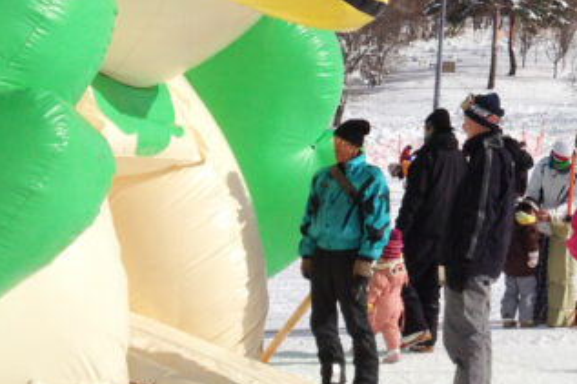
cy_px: 11
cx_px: 673
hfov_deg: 17.1
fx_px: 1842
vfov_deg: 11.8
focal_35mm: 115
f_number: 2.4
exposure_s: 1/4608
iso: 50
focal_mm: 4.28
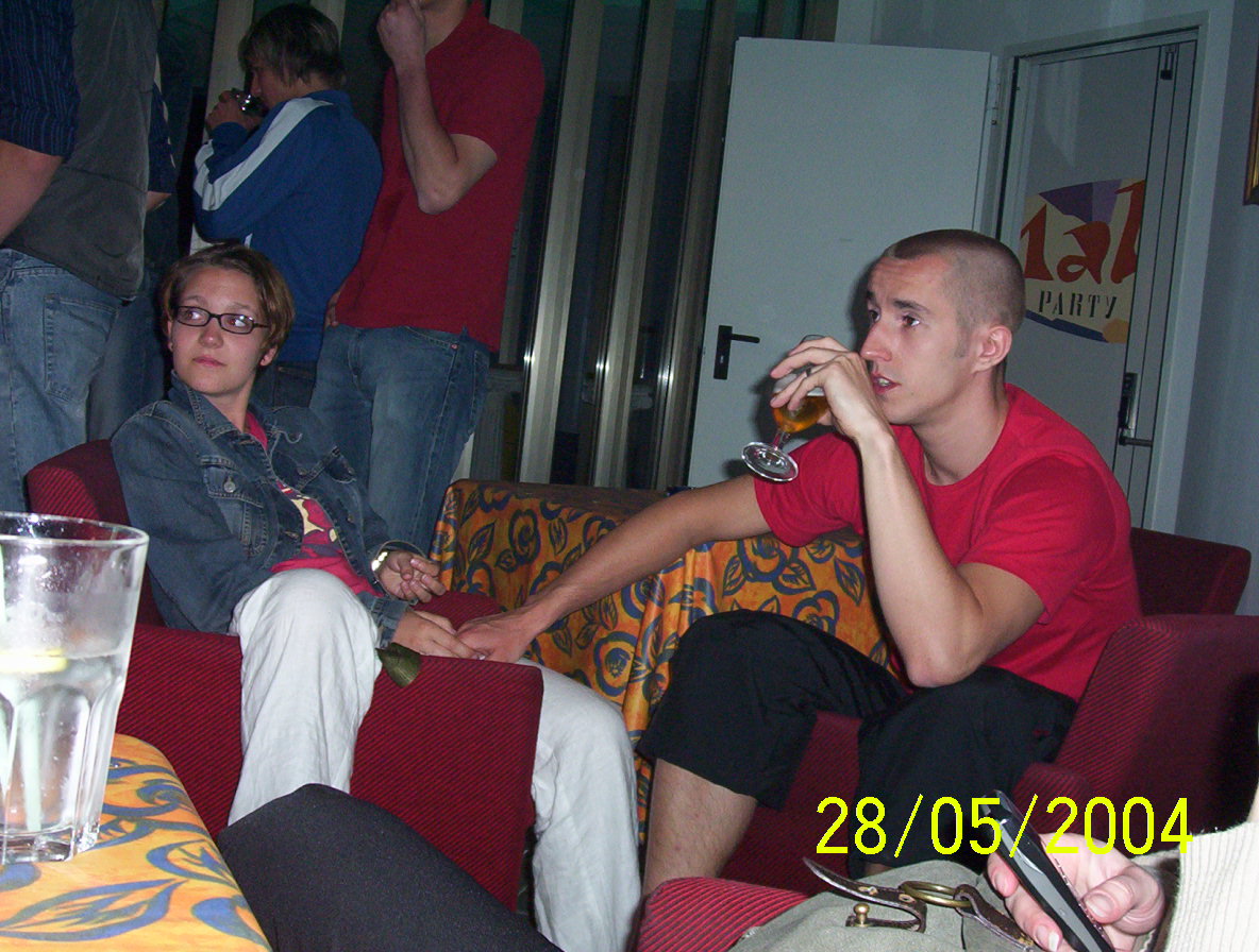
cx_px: 630
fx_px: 1970
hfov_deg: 35.4
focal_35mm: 54
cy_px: 476
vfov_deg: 27.2
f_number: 2.97
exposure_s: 1/69.5
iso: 140
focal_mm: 7.1
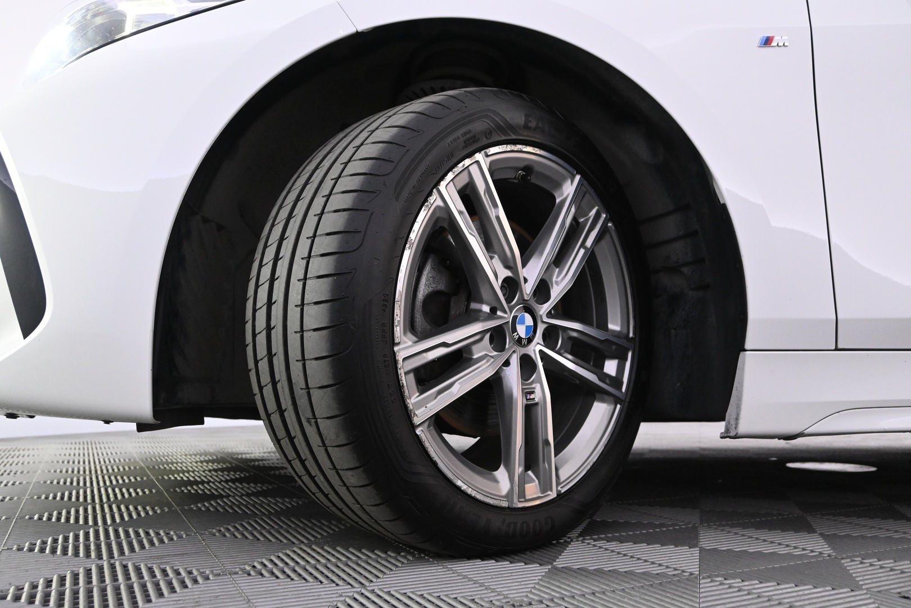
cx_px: 456
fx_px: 759
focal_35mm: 30
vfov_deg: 43.6
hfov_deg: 61.9
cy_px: 304
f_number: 4.5
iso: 2500
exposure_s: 1/80
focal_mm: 20
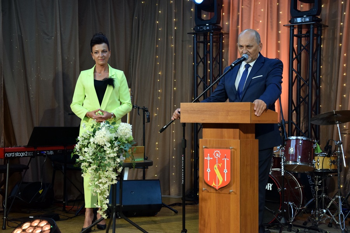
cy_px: 116
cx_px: 175
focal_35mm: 75
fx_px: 729
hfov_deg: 27.0
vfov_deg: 18.2
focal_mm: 50
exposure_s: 1/100
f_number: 5
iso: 1100
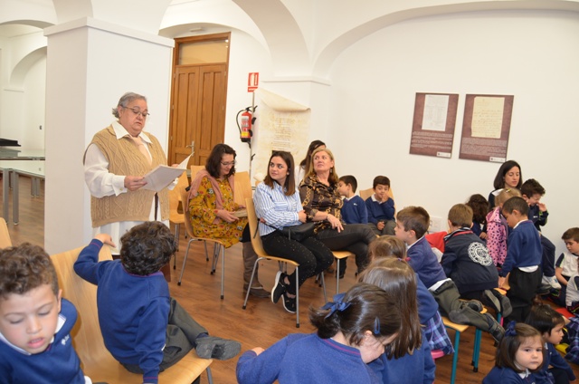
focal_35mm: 27
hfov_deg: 67.5
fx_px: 433
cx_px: 290
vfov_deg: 47.7
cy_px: 192
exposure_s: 1/80
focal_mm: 18
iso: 400
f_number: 3.5
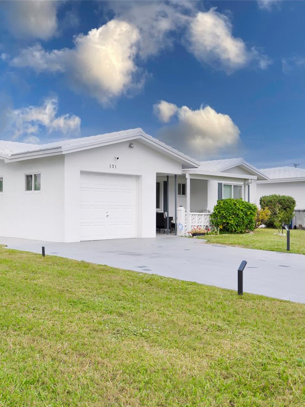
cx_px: 70
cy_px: 206
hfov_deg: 36.7
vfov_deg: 49.0
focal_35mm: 38
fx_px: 446
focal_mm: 26
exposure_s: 1/50
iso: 125
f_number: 4.5
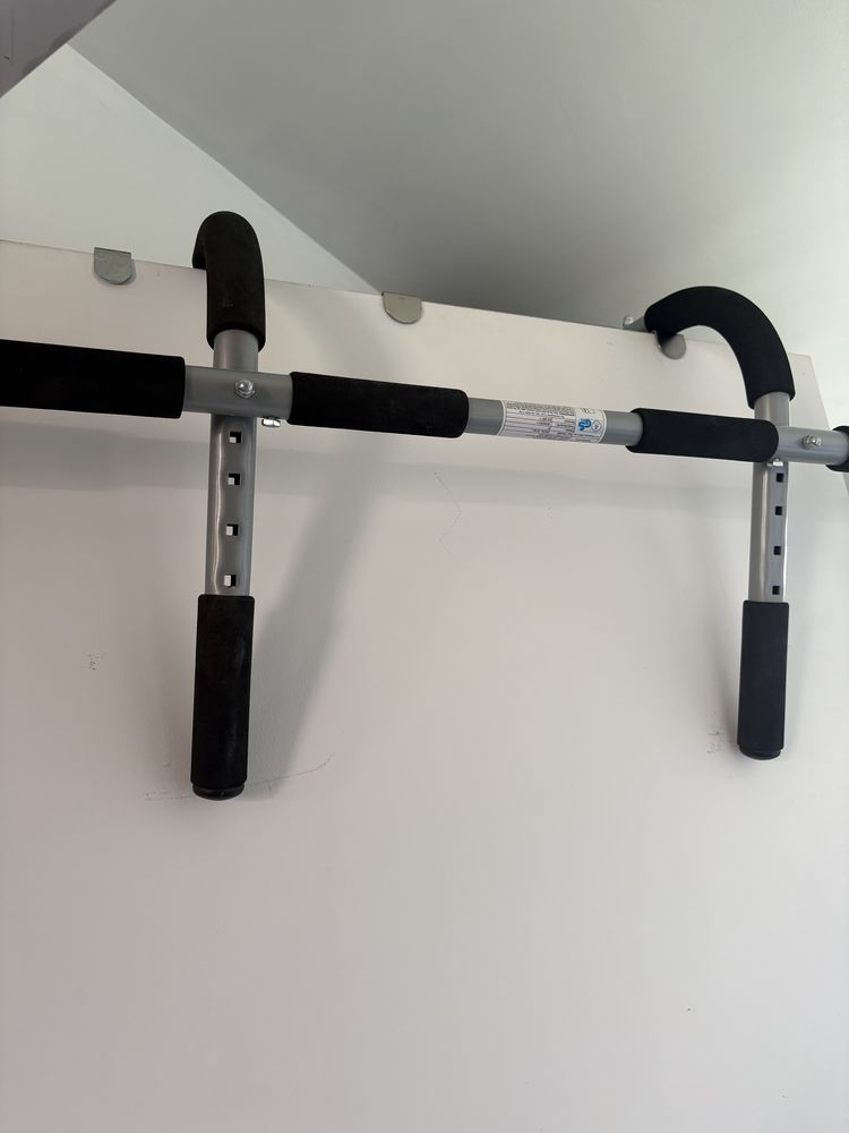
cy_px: 566
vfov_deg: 67.3
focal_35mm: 26
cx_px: 424
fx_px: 850
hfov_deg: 53.1
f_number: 1.6
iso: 125
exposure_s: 1/67
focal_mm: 5.96
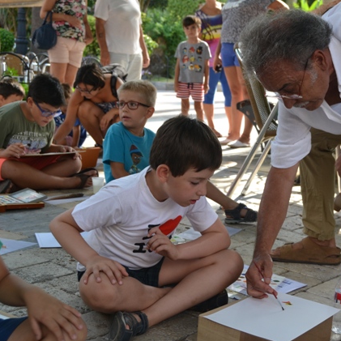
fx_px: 691
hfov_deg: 27.3
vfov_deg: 27.7
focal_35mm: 62
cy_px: 170
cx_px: 256
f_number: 5.6
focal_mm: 32
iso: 250
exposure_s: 1/125
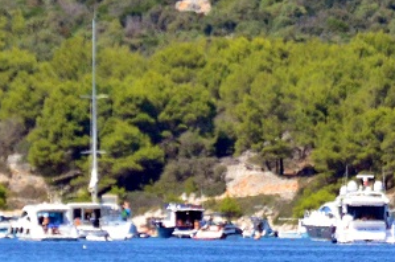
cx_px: 311
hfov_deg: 1.4
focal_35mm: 1503
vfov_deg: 0.9
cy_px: 72
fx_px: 16456
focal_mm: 300
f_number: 5.6
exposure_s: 1/5000
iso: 2000
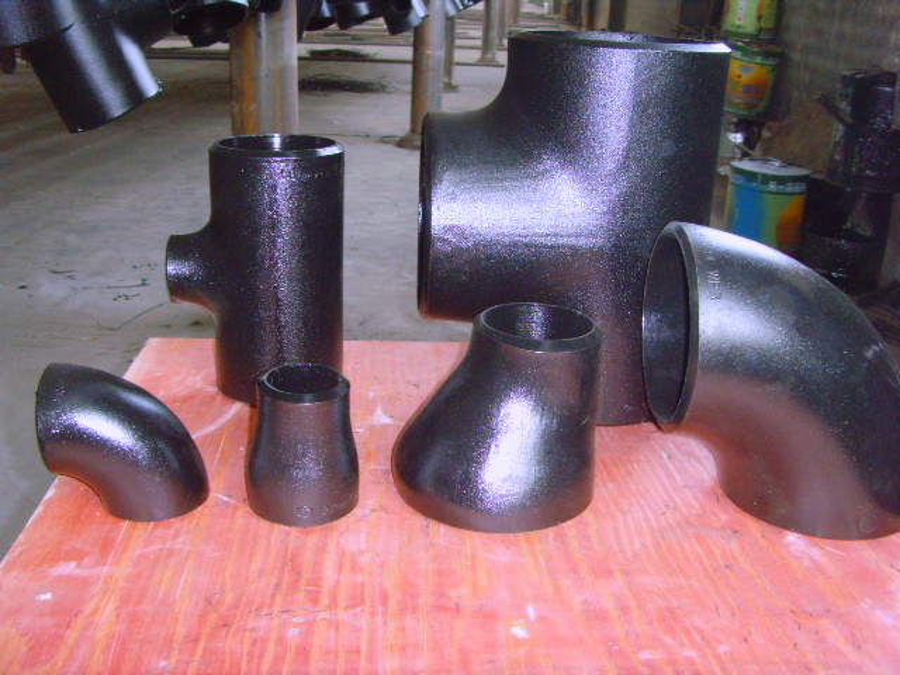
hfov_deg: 47.9
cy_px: 338
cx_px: 450
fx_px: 1014
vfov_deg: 36.8
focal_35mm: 39
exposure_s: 1/45
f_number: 3.5
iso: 200
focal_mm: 6.6
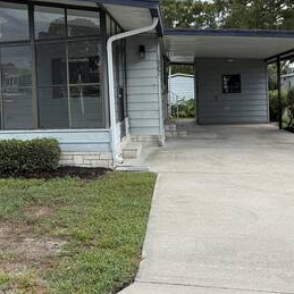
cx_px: 68
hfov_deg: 38.8
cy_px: 99
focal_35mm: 42
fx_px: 404
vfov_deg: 39.6
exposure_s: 1/4167
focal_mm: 6.76
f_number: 1.78
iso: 100
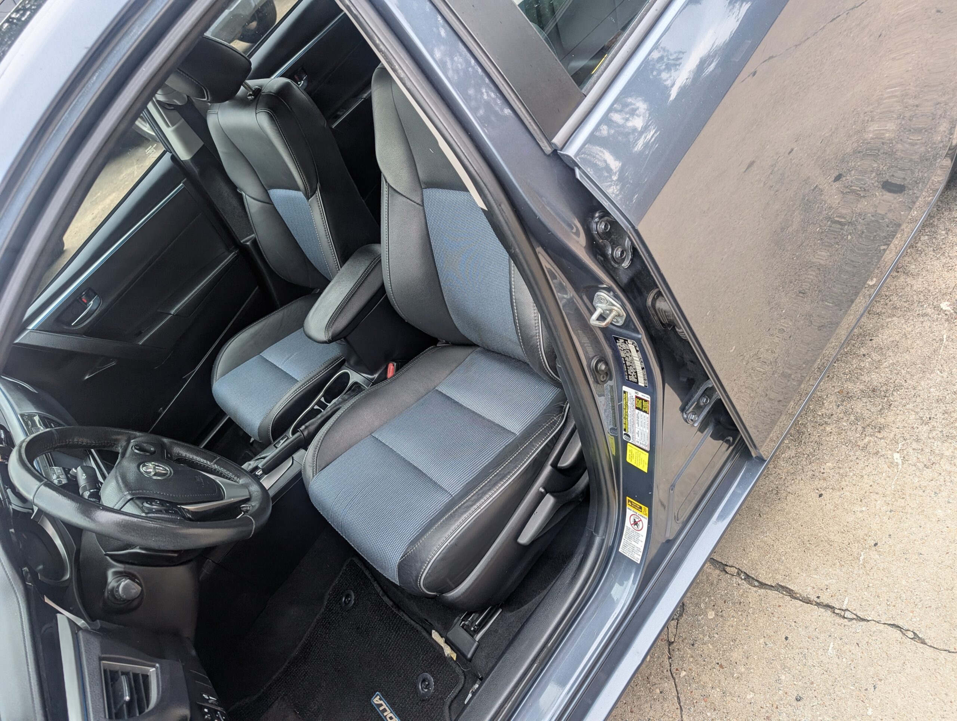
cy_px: 360
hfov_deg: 71.5
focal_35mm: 24
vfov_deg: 56.9
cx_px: 478
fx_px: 665
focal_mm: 6.9
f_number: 1.68
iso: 83
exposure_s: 1/165
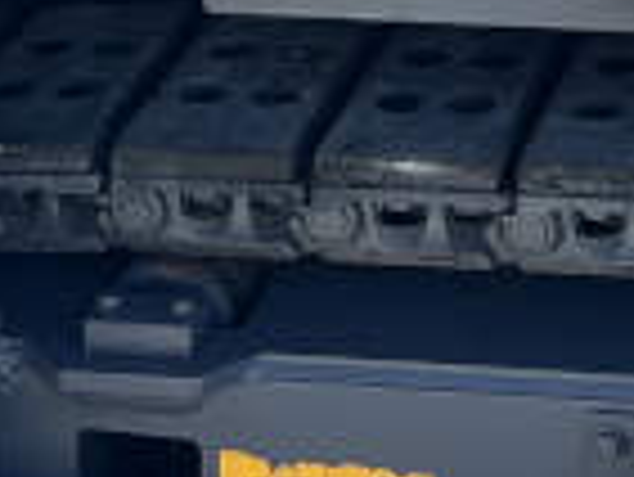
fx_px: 3373
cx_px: 652
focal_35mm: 184
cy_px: -1048
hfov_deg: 10.6
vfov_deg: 7.1
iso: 50
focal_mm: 5.7
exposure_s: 1/1575
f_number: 1.5
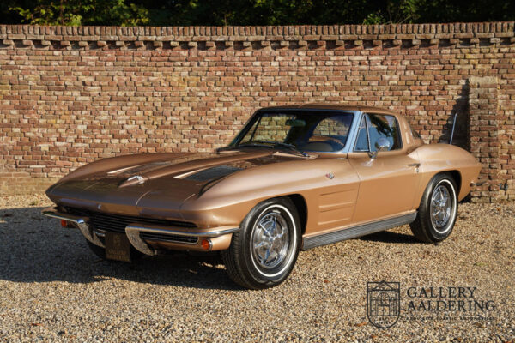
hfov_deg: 36.4
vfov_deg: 24.7
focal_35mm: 55
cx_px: 258
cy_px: 172
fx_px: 782
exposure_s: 1/160
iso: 100
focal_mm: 54.7
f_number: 5.6
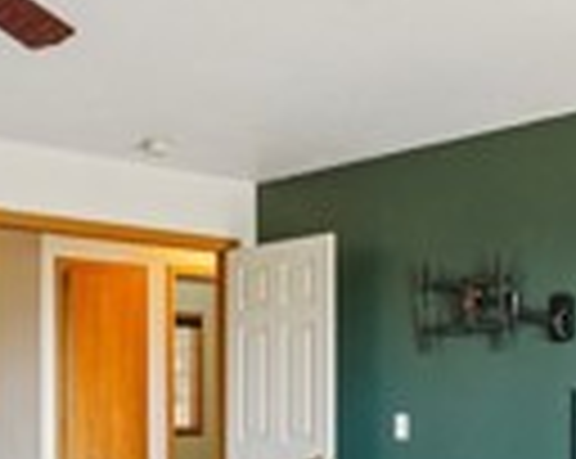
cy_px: 369
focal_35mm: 61
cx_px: 194
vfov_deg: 24.5
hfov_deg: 30.8
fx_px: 1038
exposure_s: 1/8
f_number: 9
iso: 400
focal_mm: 13
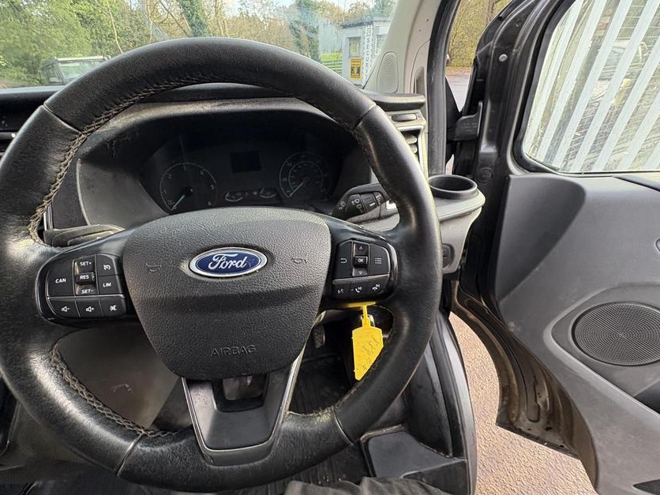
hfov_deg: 98.1
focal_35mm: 15
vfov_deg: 81.7
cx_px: 317
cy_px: 242
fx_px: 286
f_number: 2.2
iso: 200
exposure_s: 1/99
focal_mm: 2.22
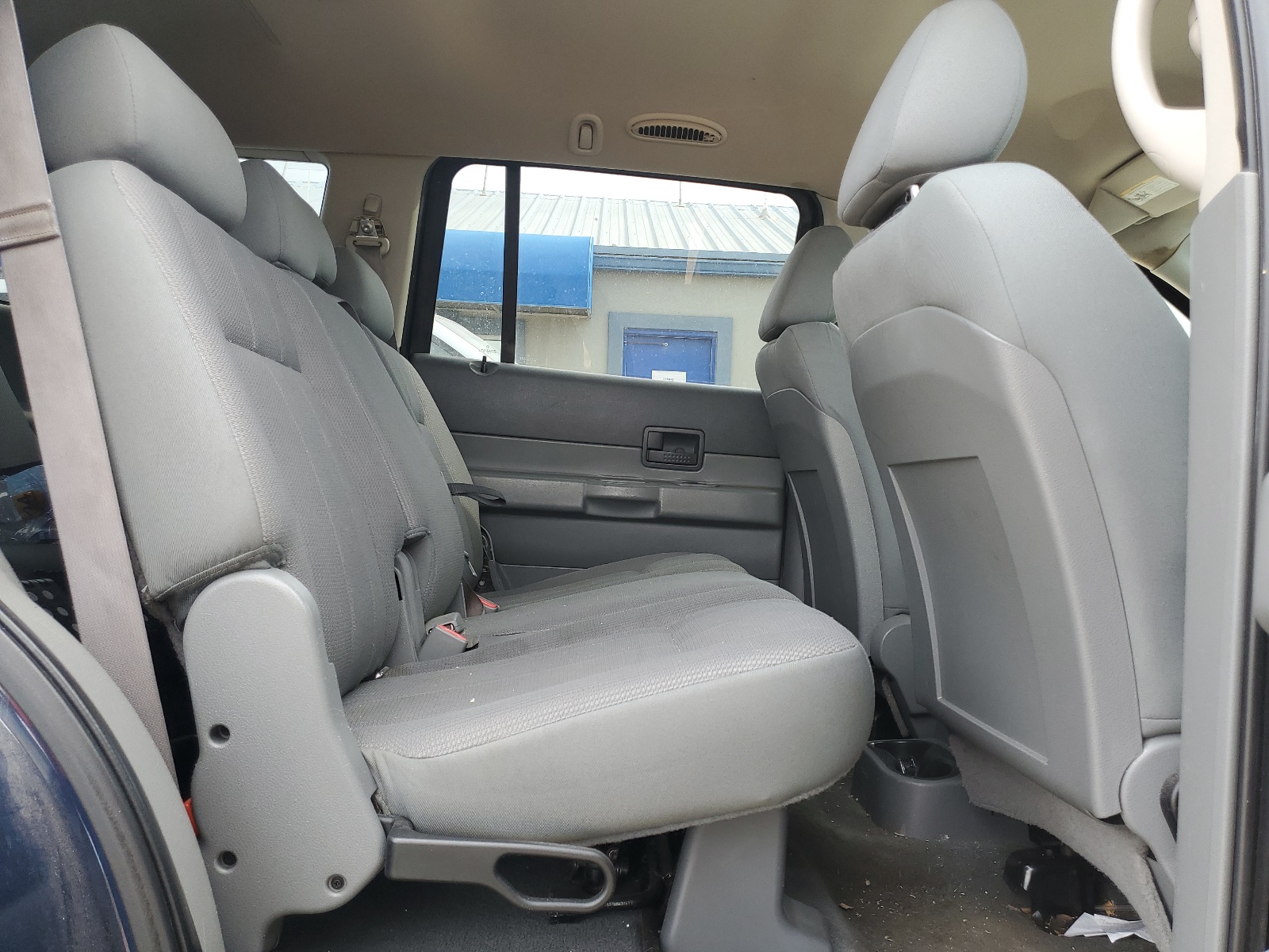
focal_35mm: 26
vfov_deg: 53.1
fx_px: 953
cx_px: 634
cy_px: 476
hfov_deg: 67.3
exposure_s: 1/179
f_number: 1.5
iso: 50
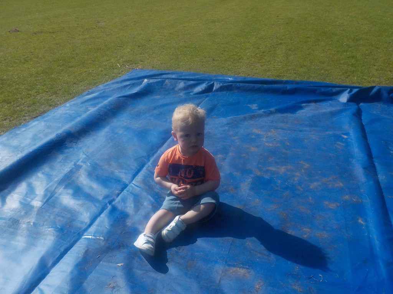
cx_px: 196
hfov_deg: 60.0
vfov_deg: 46.8
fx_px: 341
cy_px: 147
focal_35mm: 30
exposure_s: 1/1250
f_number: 3.3
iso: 125
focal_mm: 4.1
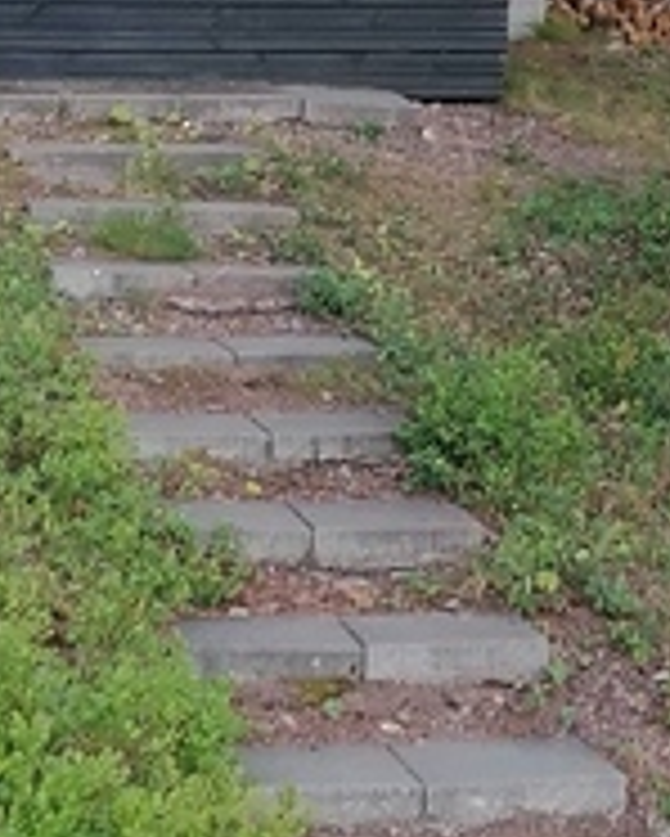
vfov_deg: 12.2
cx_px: 706
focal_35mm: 149
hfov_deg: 10.3
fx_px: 3690
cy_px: -482
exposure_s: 1/50
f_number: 1.8
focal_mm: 4.75
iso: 80
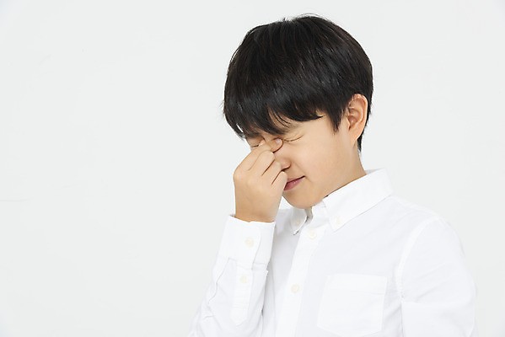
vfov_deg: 6.9
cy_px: 168
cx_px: 252
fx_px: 2807
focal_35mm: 200
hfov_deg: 10.3
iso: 100
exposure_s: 1/125
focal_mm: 200
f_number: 18
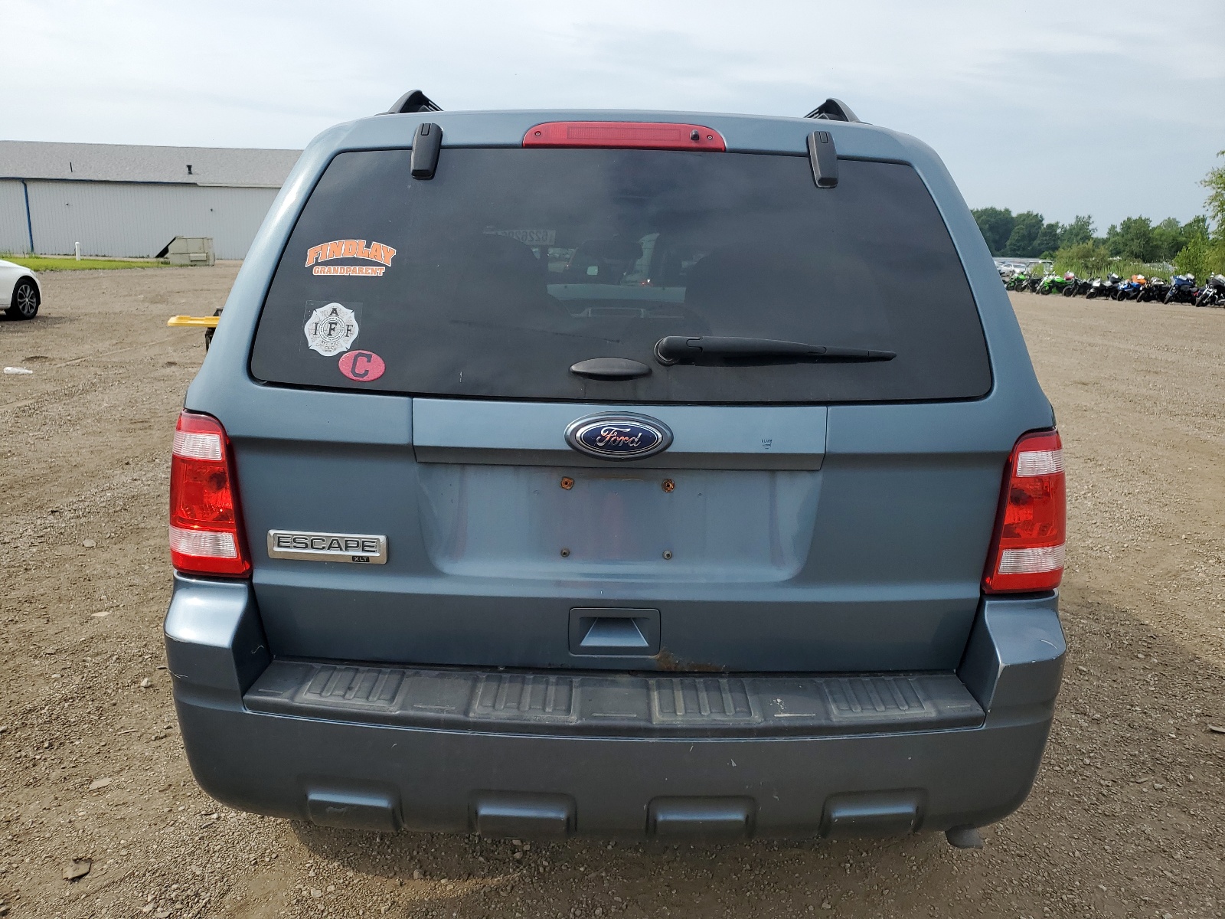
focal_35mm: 26
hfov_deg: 67.3
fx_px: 920
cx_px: 612
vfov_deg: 53.1
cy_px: 460
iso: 50
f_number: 1.5
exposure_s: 1/2500
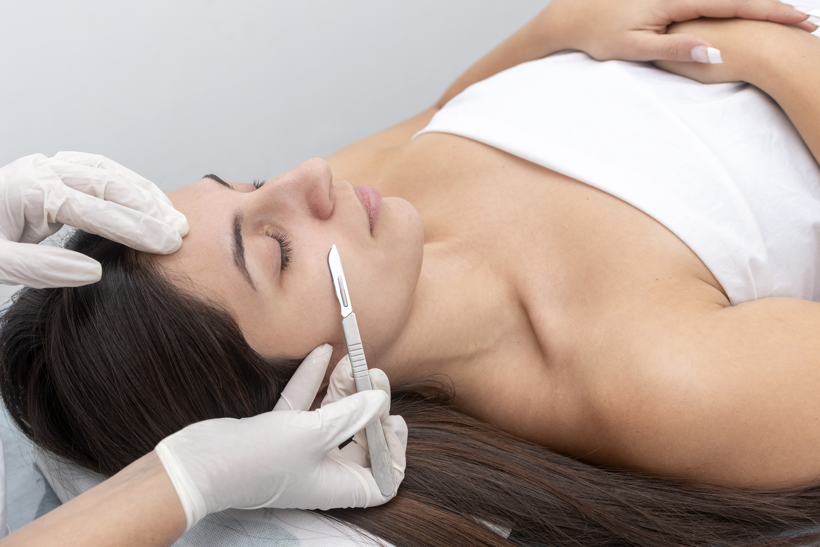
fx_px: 911
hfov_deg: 48.4
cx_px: 410
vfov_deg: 33.4
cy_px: 274
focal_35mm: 40
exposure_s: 1/100
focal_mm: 40
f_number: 5.6
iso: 400
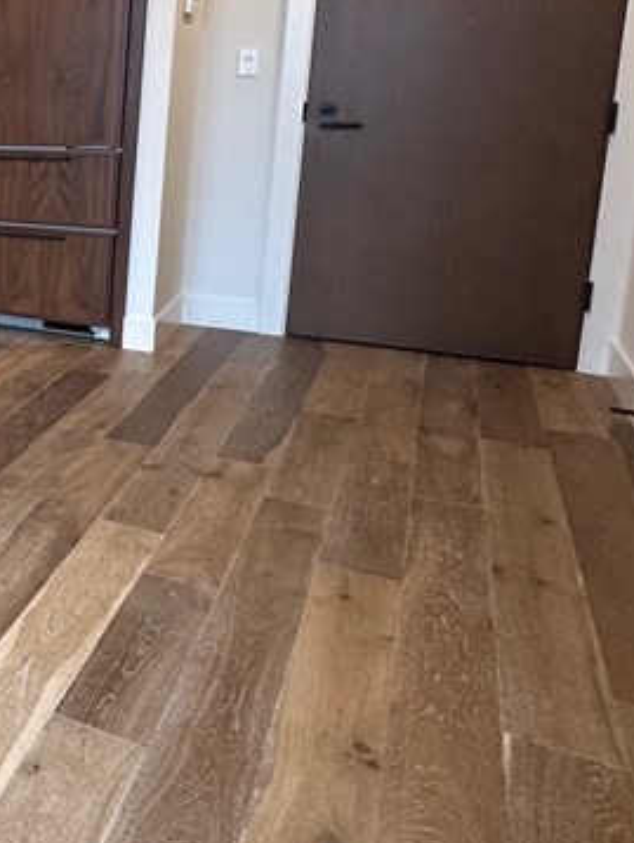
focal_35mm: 40
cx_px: -443
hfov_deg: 23.4
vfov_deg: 45.5
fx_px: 976
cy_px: 238
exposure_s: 1/60
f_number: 2.2
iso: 200
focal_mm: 2.22
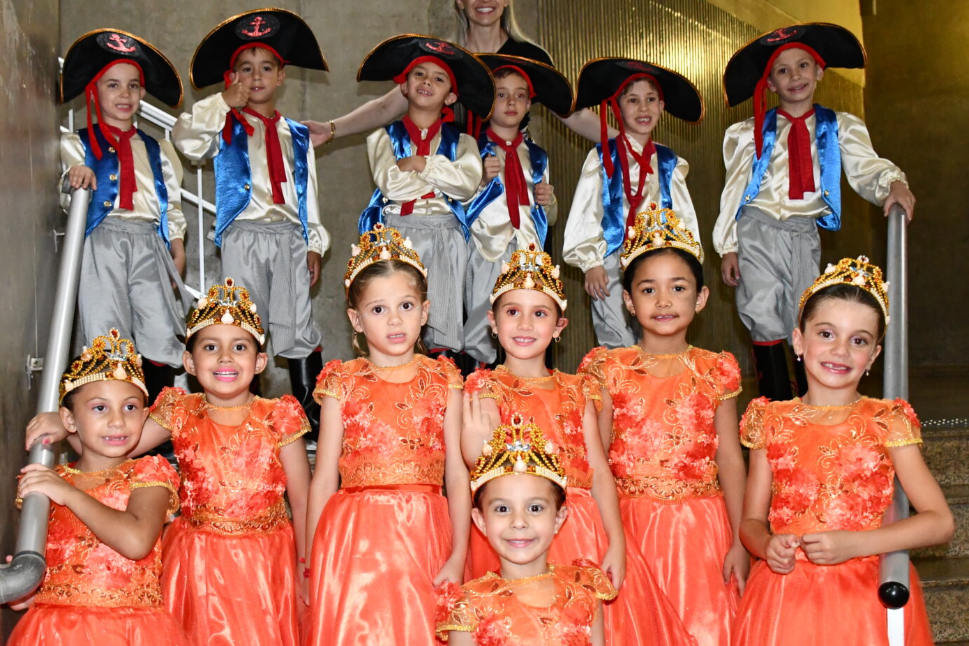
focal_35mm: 47
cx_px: 403
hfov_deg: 41.8
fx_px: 1265
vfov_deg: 28.6
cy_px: 338
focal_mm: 23
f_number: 3.8
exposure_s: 1/60
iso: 3600
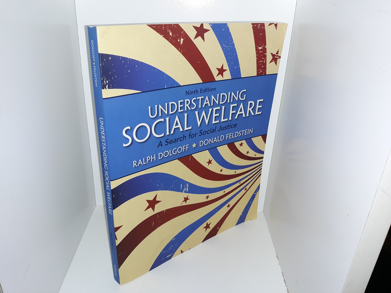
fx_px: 316
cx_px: 196
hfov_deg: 63.4
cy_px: 146
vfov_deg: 49.7
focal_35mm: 28
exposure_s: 1/120
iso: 50
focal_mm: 3.7
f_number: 1.7
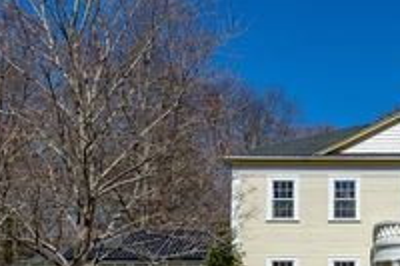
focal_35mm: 70
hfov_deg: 27.5
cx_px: 380
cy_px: 251
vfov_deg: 19.0
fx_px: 777
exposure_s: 1/250
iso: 100
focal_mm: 28
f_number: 9
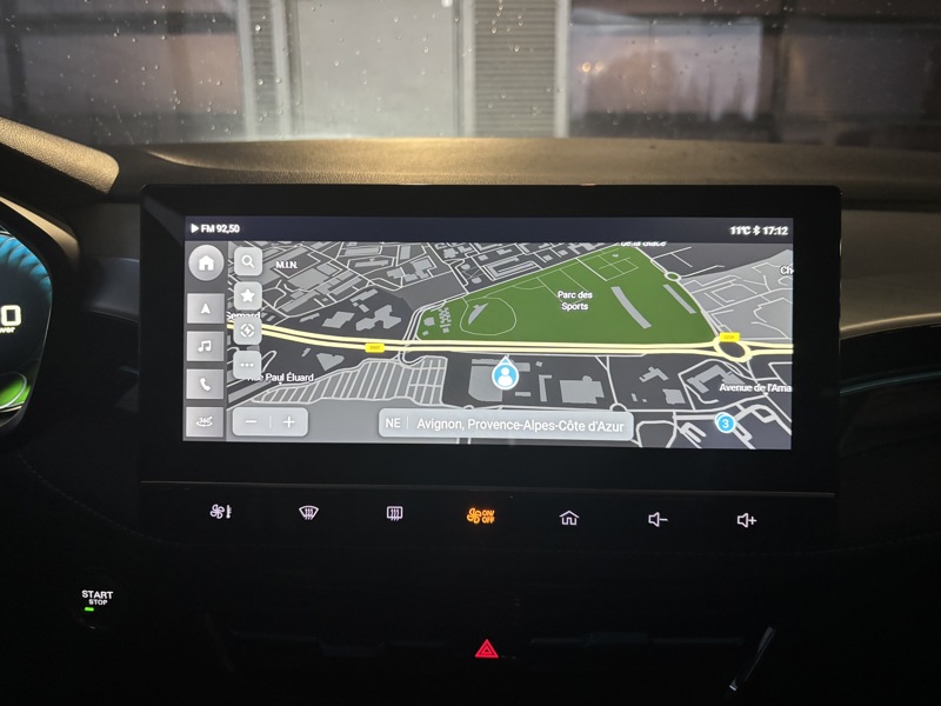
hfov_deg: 67.3
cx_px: 470
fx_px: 707
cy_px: 353
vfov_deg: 53.1
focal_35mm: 26
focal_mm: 5.96
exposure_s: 1/50
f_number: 1.6
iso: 500
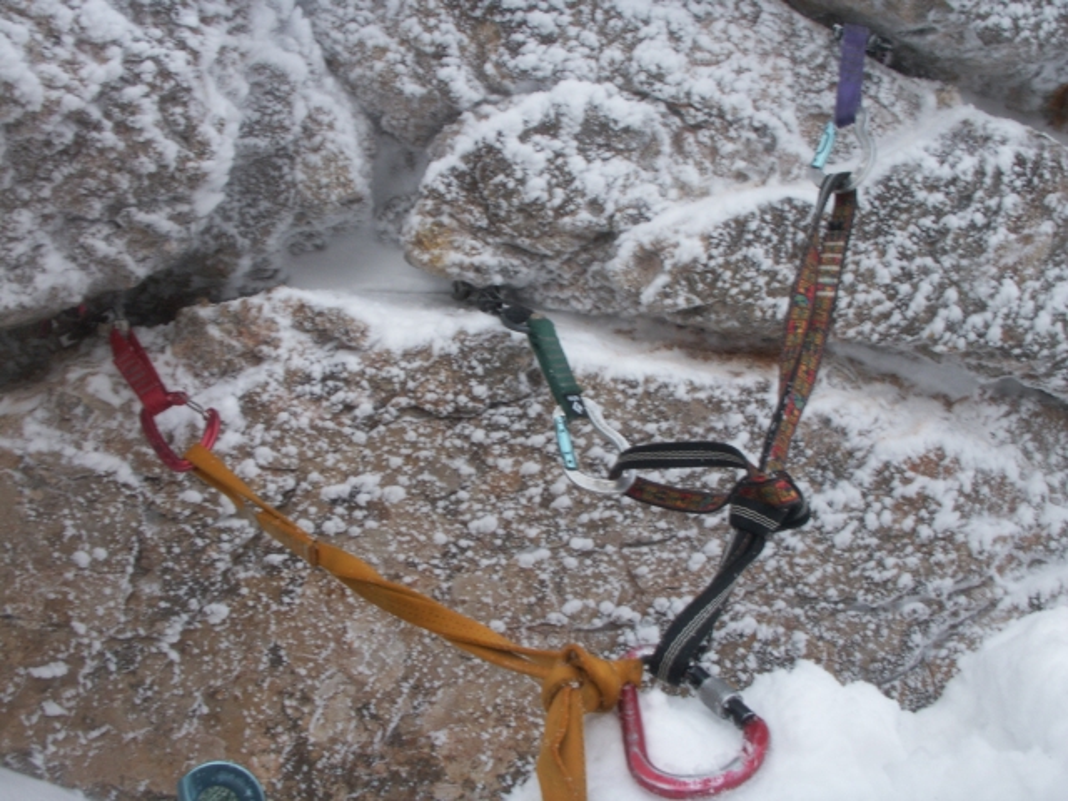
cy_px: 400
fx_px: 1142
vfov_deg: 38.7
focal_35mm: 37
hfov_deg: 50.1
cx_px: 534
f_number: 7.1
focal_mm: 7.7
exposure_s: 1/40
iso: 50
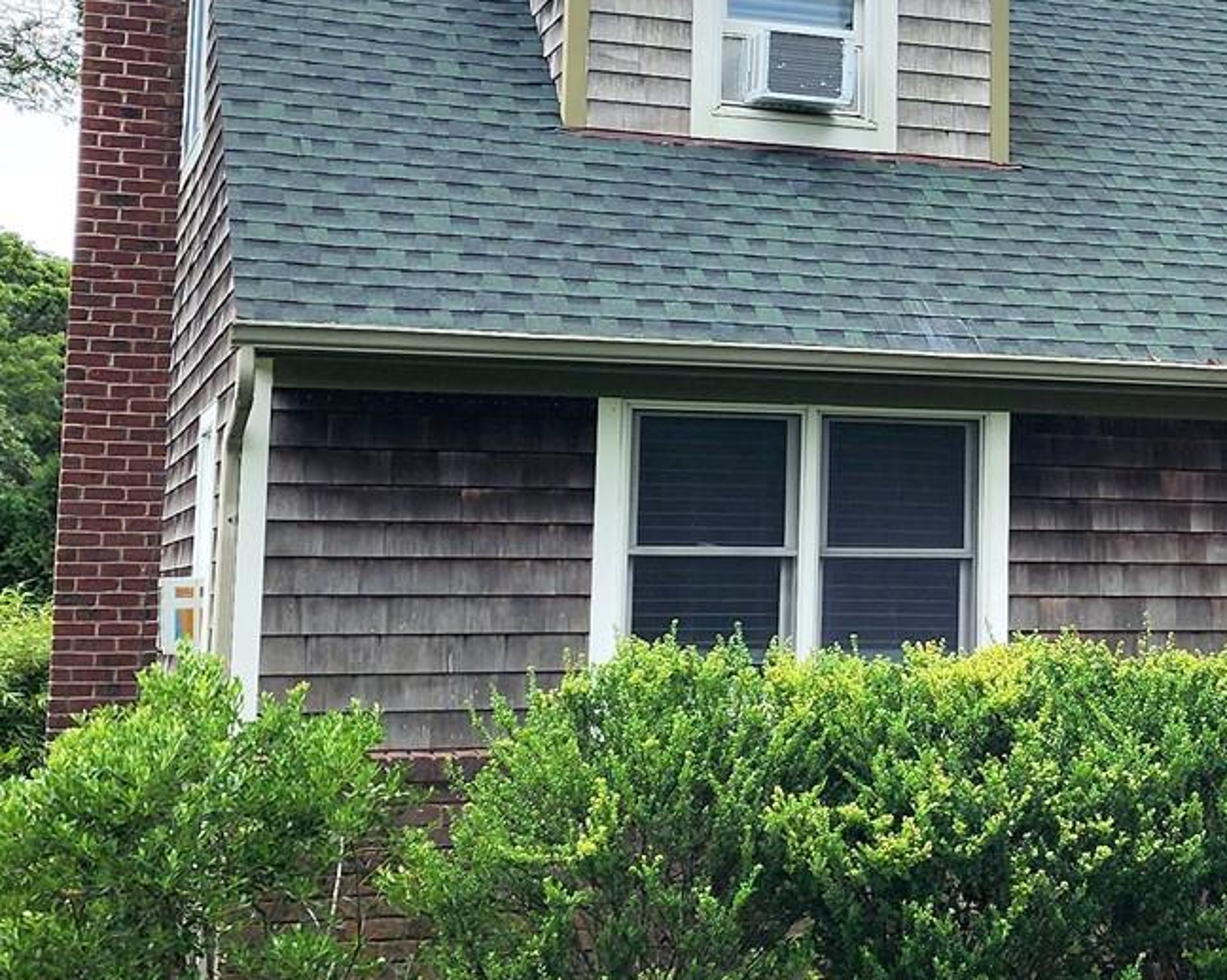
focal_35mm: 71
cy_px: 299
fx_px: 2578
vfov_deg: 21.4
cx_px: 1115
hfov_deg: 25.9
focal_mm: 6.4
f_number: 1.8
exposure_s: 1/714
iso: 12
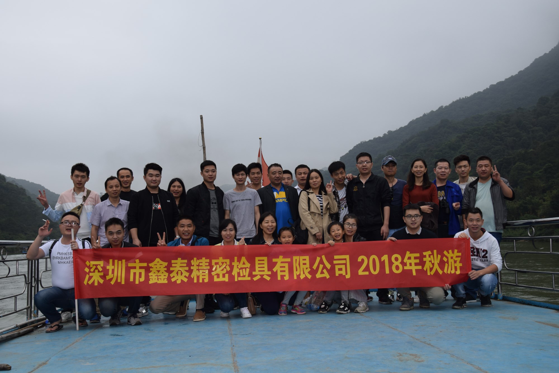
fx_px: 559
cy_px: 186
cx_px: 280
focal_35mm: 36
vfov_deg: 36.9
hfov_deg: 53.1
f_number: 7.1
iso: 100
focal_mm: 24
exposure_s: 1/200
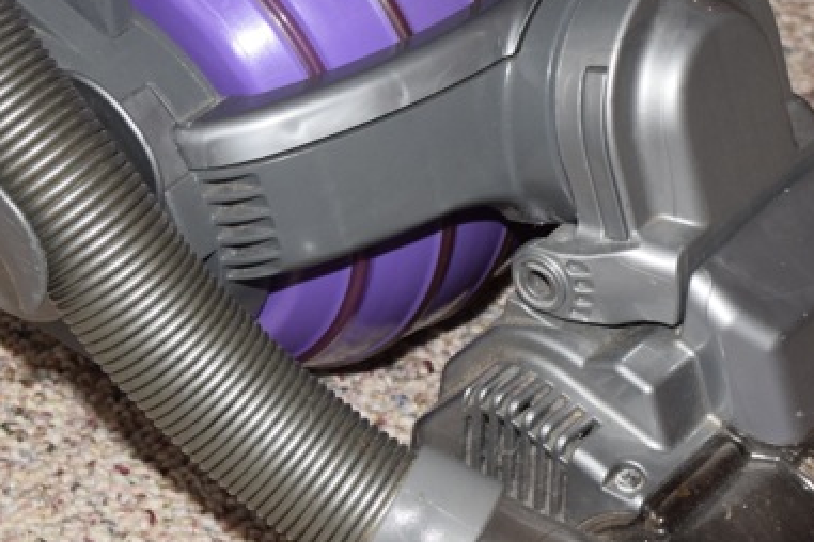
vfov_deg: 7.7
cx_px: 406
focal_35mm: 177
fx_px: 4009
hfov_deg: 11.6
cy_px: 219
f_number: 5
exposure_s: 1/60
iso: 720
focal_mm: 45
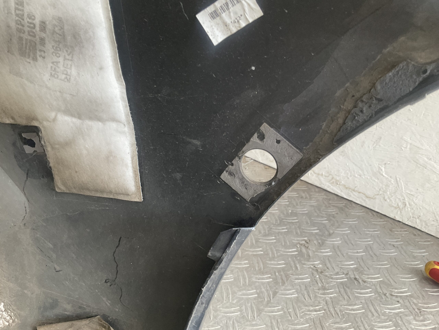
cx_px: 220
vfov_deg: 48.2
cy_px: 165
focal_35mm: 29
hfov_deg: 61.7
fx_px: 368
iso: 64
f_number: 1.8
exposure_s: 1/50
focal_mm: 3
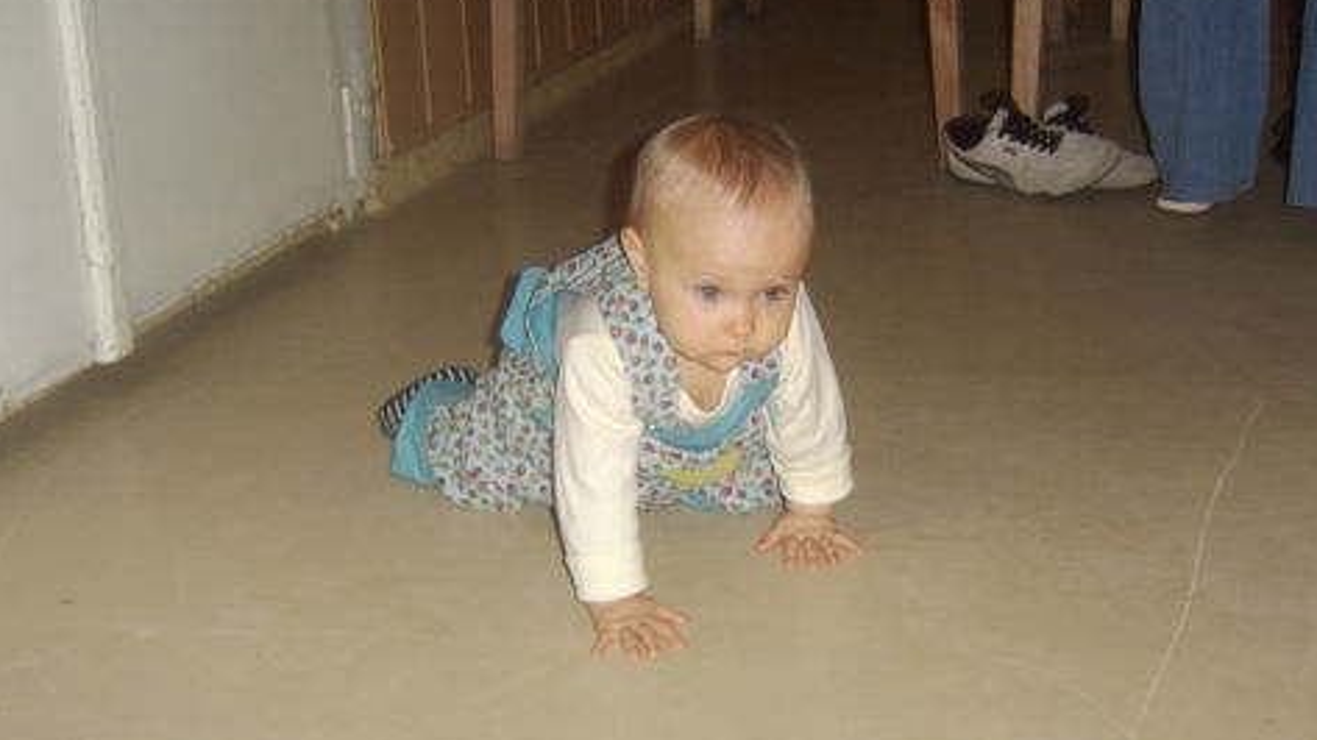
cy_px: 369
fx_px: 1851
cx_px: 685
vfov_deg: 22.6
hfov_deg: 39.2
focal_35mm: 53
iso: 200
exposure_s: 1/60
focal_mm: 11.93
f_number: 3.5
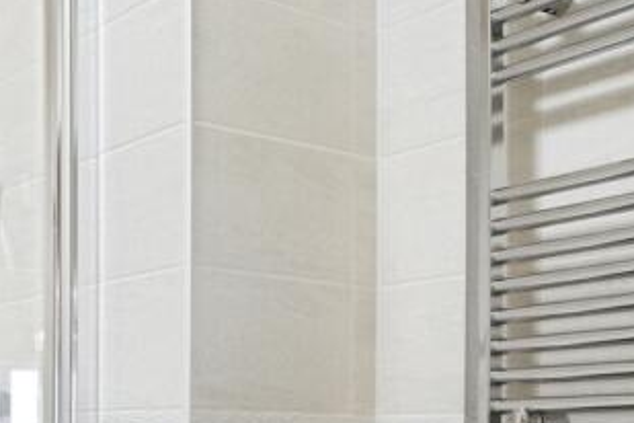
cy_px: 429
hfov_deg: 29.7
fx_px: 933
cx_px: -199
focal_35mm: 53
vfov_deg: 24.3
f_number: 9
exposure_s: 1/40
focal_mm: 16
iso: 2000
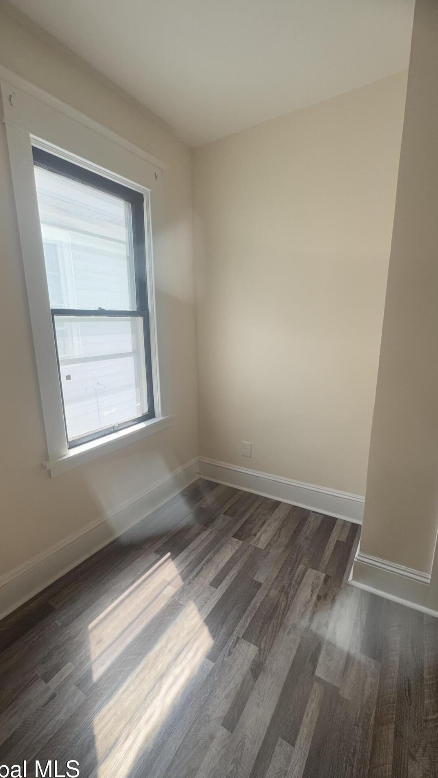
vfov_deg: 99.4
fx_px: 331
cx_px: 191
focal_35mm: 16
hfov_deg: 66.8
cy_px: 399
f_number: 2.2
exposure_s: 1/343
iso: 40
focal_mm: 2.22
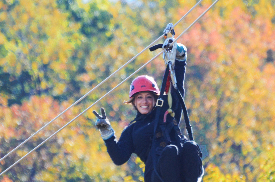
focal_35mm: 807
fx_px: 6152
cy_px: 132
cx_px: 130
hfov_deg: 2.6
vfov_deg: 1.7
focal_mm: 300
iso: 640
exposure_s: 1/1250
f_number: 5.6
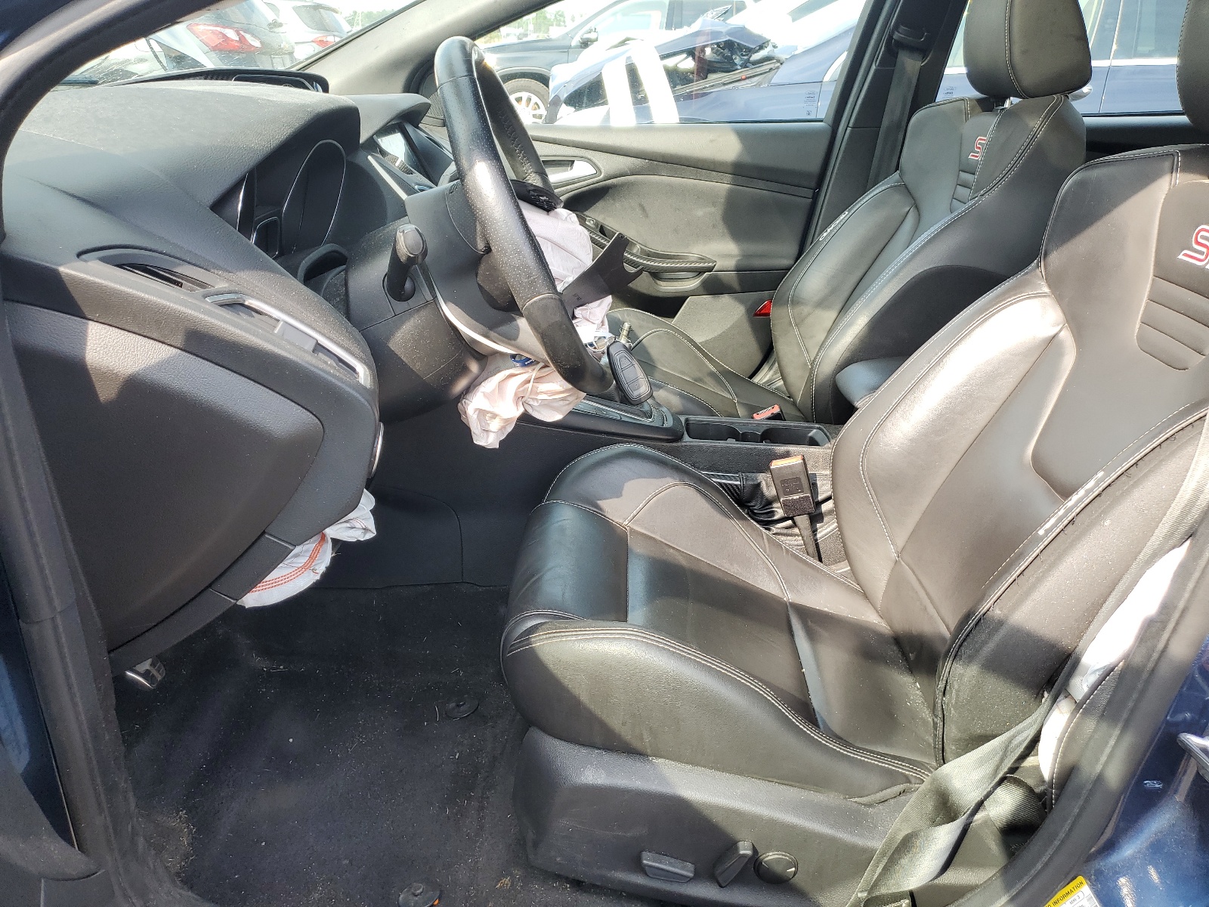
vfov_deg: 53.1
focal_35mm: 26
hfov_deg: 67.3
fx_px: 908
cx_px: 604
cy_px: 454
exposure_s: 1/303
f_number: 1.5
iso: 50
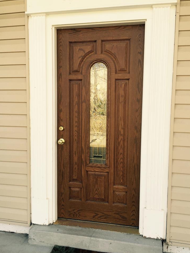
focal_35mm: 31
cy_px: 129
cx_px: 96
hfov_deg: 45.4
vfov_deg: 58.4
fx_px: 227
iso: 32
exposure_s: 1/246
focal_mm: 4.15
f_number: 2.2
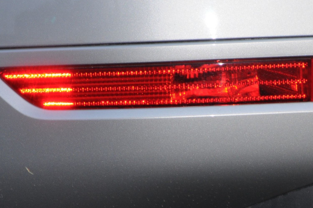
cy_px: 164
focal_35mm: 600
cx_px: 286
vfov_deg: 2.3
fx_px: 5210
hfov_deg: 3.4
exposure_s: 1/60
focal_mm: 200
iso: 500
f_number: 8
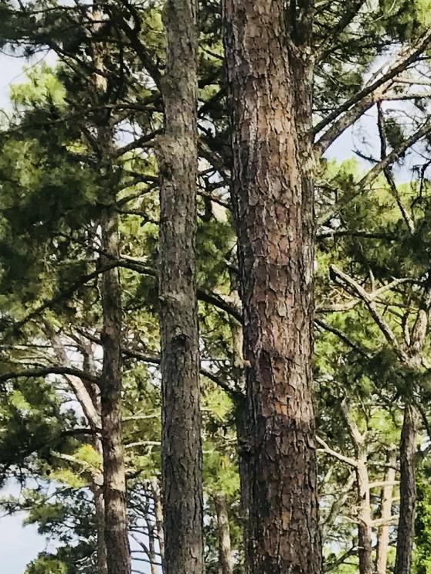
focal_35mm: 113
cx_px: 1158
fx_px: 1874
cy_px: 781
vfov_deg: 16.3
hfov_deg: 10.5
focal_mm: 3.99
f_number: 1.8
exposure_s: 1/1650
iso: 20
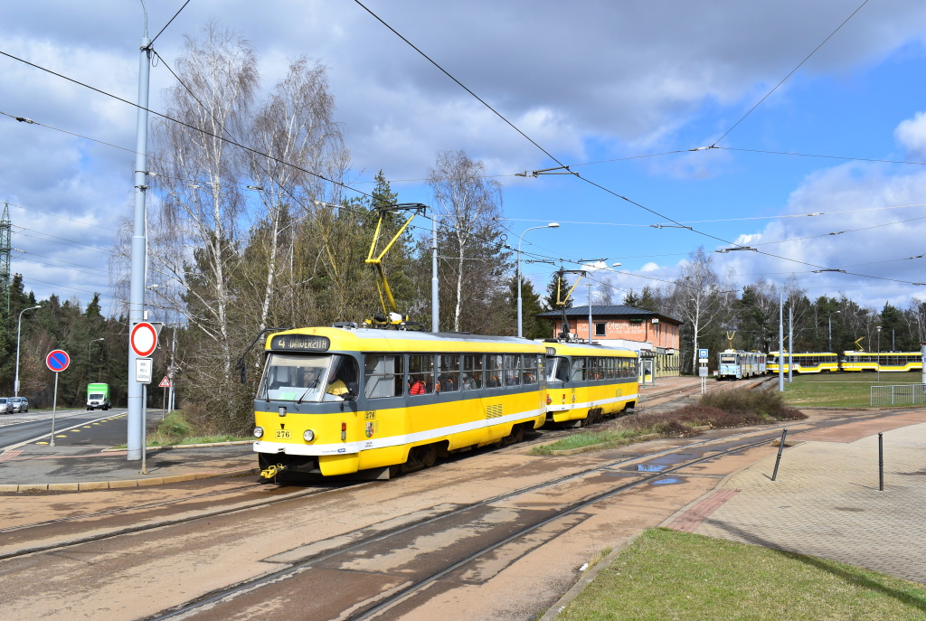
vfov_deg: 40.1
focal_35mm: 33
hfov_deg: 57.1
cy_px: 310
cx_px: 463
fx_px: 850
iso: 200
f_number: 10
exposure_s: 1/400
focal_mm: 22
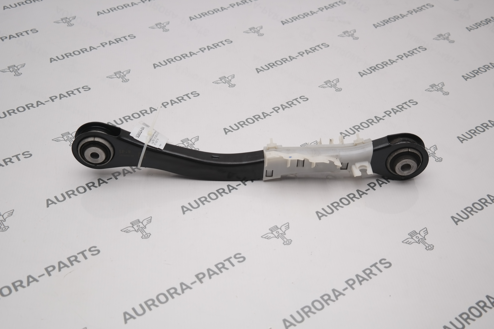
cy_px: 164
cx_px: 247
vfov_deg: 29.2
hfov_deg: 42.7
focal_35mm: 46
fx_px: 631
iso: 100
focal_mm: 30
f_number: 4.5
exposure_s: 1/100
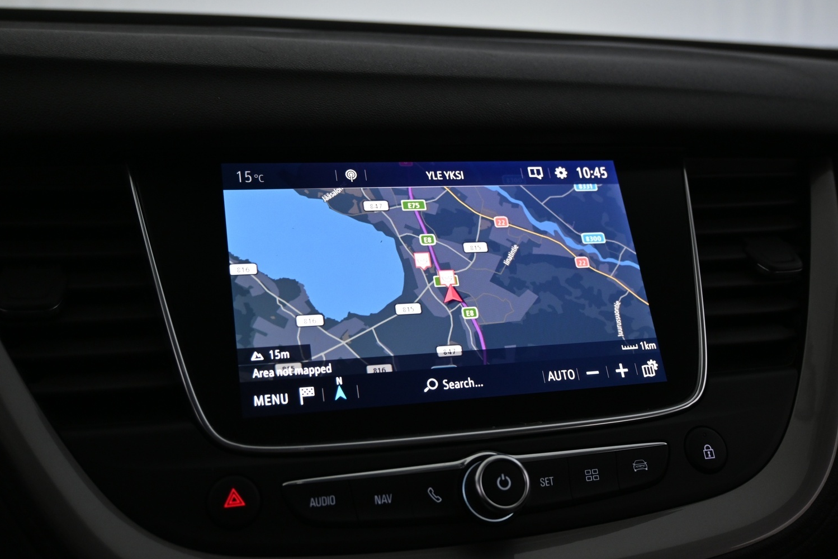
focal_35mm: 41
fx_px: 944
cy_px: 282
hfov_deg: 47.9
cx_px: 432
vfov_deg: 33.0
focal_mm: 25
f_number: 4.2
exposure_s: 1/40
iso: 800
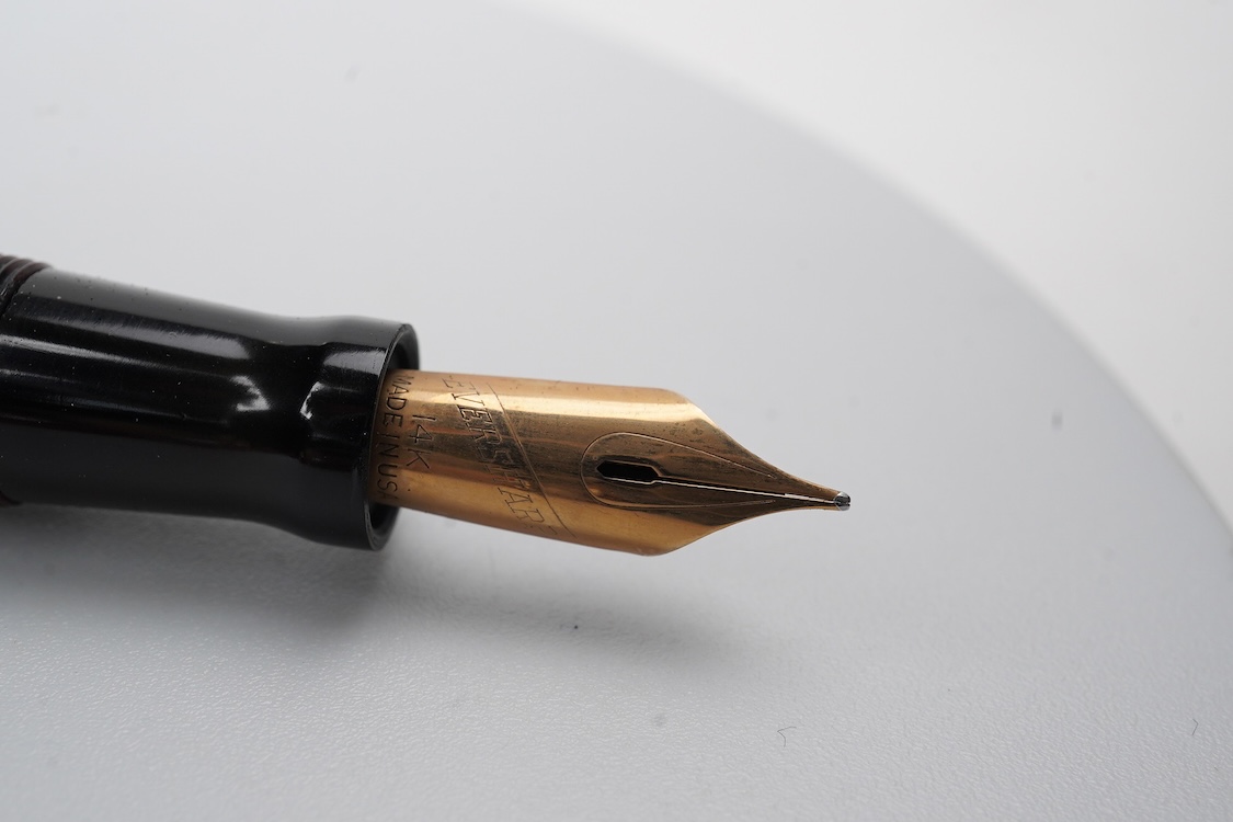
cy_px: 411
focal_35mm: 45
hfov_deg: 43.6
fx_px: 1541
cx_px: 616
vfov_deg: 29.9
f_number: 20
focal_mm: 30
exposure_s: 1/100
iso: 400
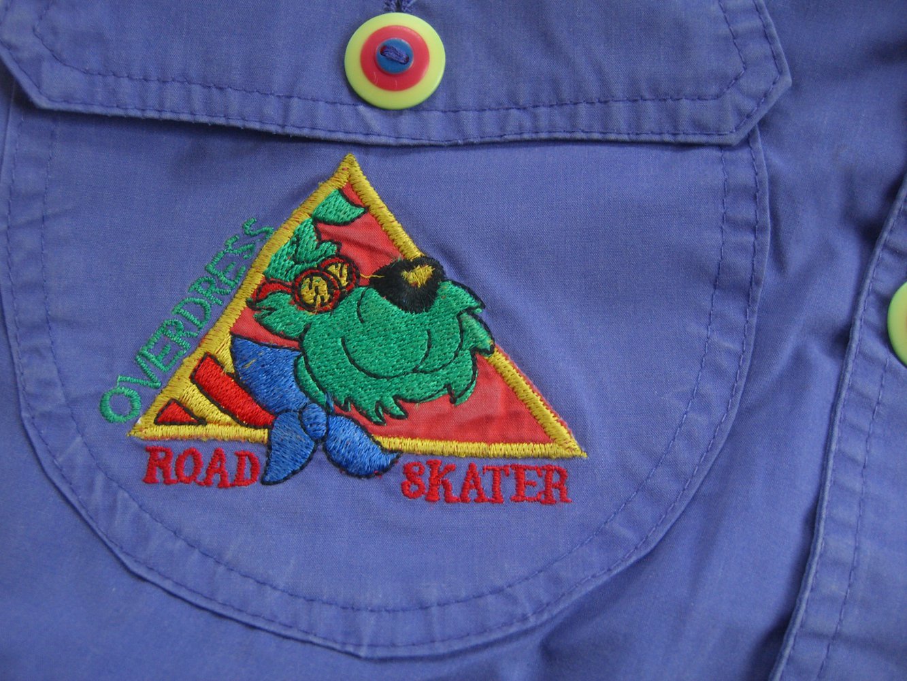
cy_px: 340
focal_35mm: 38
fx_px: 996
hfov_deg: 49.0
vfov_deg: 37.7
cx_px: 454
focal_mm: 7.9
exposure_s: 1/25
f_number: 2.8
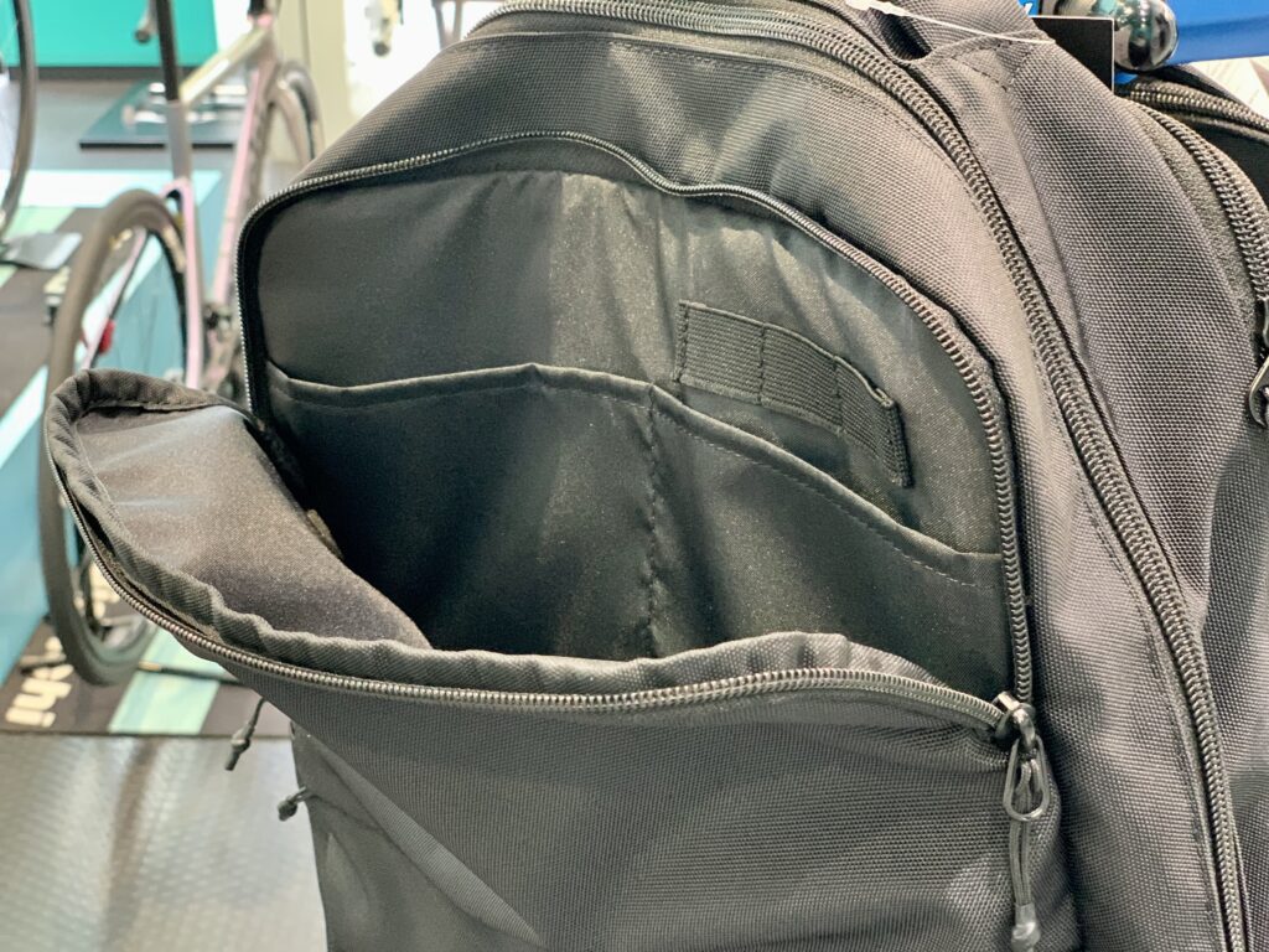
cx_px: 634
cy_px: 476
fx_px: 1906
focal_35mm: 52
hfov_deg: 36.8
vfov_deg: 28.0
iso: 500
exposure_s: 1/30
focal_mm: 6
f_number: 2.4
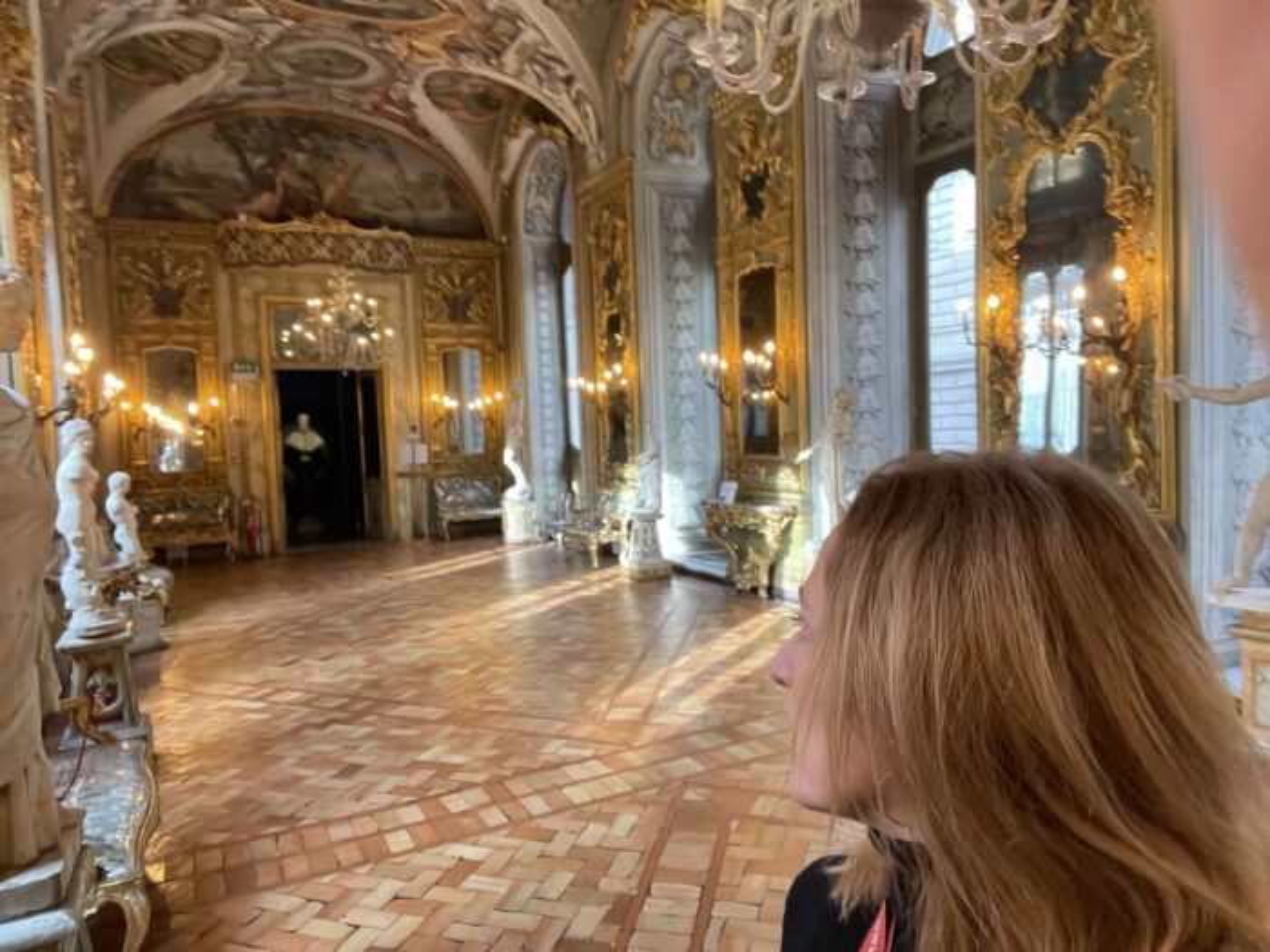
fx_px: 844
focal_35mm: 23
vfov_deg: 58.9
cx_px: 635
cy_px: 476
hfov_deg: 73.9
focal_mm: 2.71
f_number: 2.2
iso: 320
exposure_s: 1/50
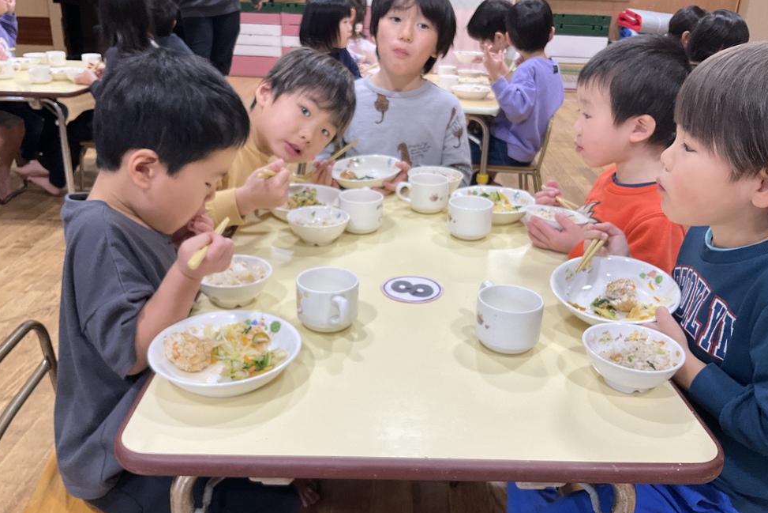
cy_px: 245
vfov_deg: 42.3
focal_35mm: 31
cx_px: 385
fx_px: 661
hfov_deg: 60.3
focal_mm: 3
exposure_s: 1/60
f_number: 1.8
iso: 50
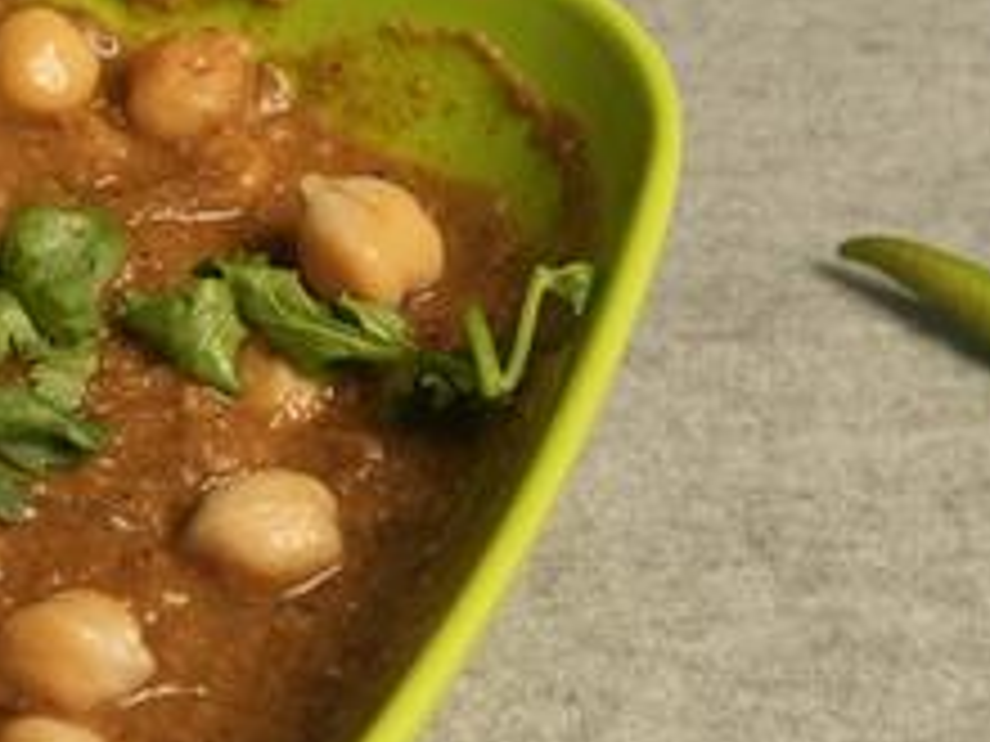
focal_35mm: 131
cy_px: 459
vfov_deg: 11.3
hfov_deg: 14.7
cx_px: -106
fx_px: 3747
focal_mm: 50
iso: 2000
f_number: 9
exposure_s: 1/80
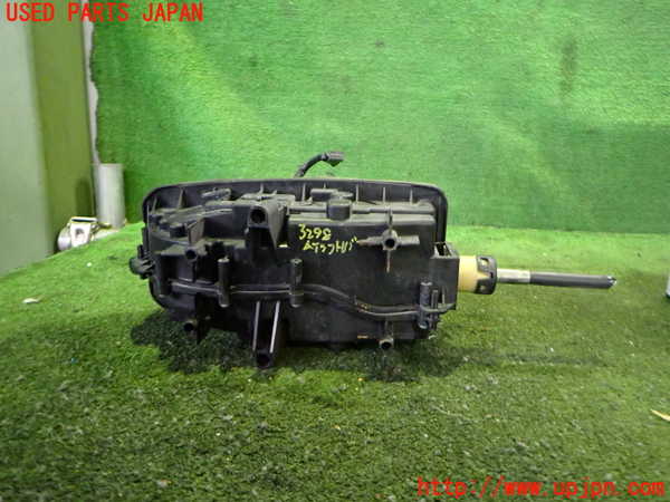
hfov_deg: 69.4
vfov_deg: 54.9
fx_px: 484
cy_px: 251
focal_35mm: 25
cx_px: 335
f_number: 2
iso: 800
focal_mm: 4.5
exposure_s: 1/30
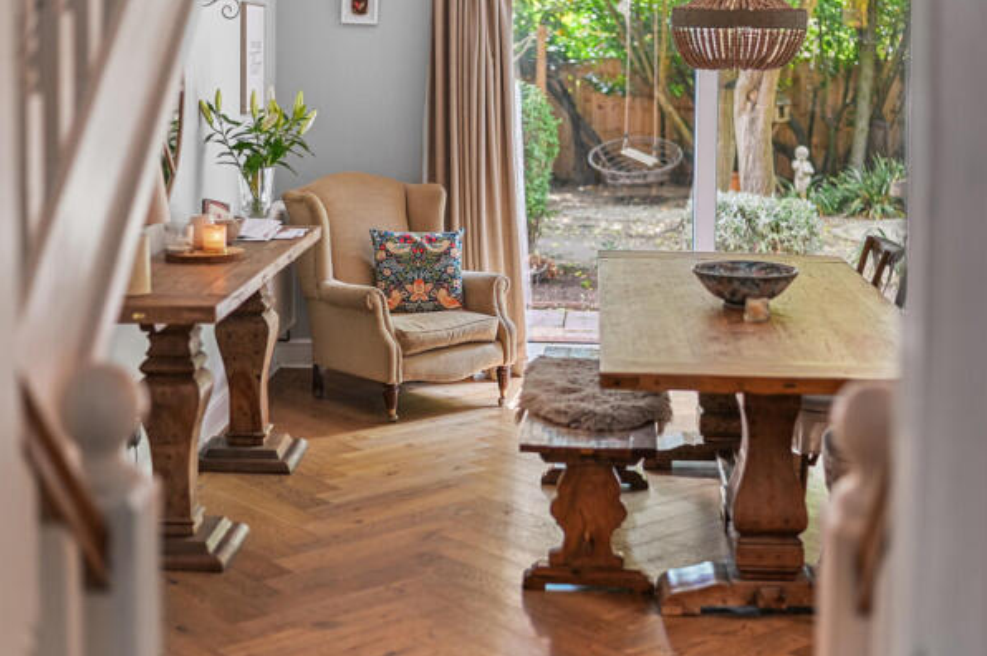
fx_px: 1506
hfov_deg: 36.3
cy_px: 306
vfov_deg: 24.6
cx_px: 489
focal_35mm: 55
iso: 400
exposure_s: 1/15
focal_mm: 50
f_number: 1.8
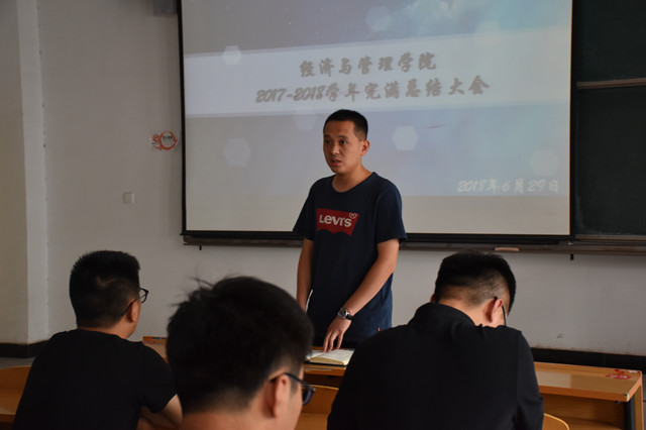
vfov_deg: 23.8
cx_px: 323
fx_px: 1022
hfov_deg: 35.1
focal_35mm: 57
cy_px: 215
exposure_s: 1/60
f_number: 4.2
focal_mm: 38
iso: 900
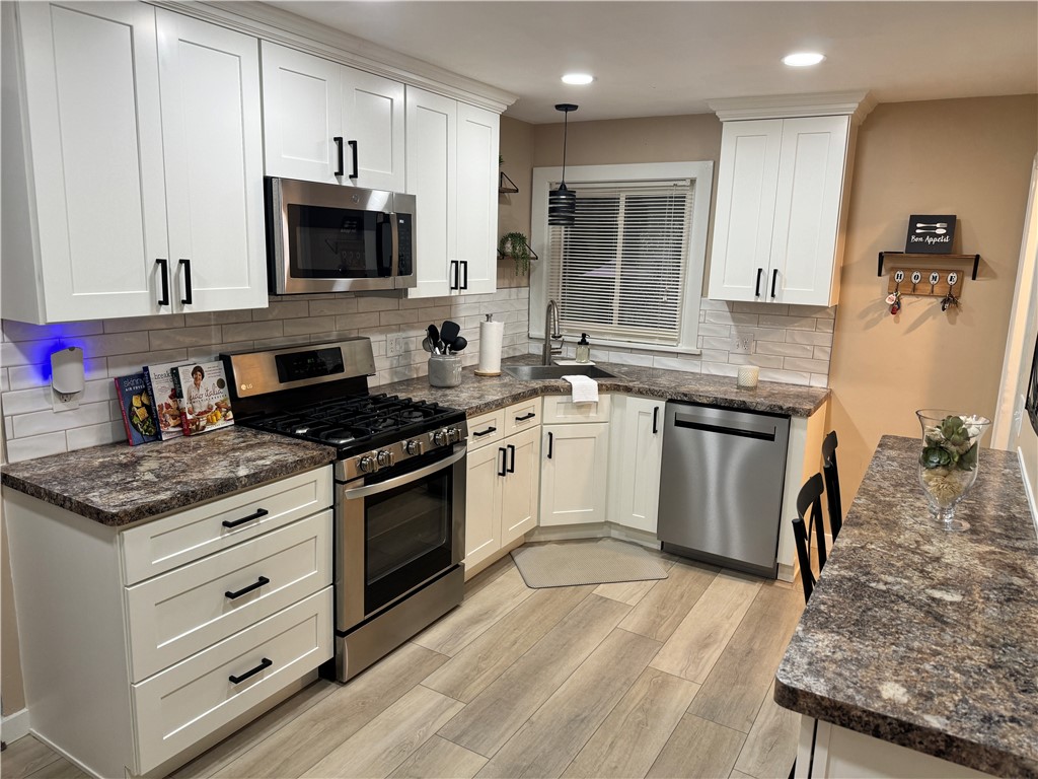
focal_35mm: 24
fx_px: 720
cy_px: 390
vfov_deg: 56.8
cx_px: 519
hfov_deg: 71.6
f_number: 1.78
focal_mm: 6.76
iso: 125
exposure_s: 1/60
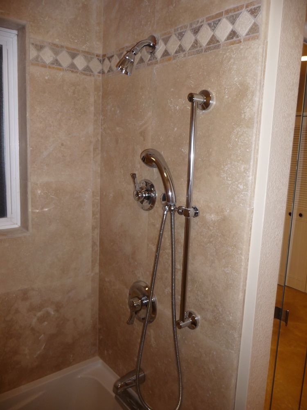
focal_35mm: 28
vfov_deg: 63.4
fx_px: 331
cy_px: 205
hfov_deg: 49.7
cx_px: 154
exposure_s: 1/30
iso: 100
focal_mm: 4.7
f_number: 3.3
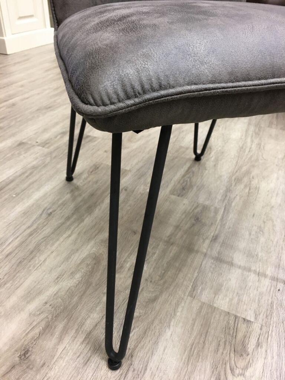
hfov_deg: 48.2
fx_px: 318
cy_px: 190
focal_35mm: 29
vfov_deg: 61.7
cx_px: 142
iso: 125
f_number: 2.2
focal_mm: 4.15
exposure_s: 1/33
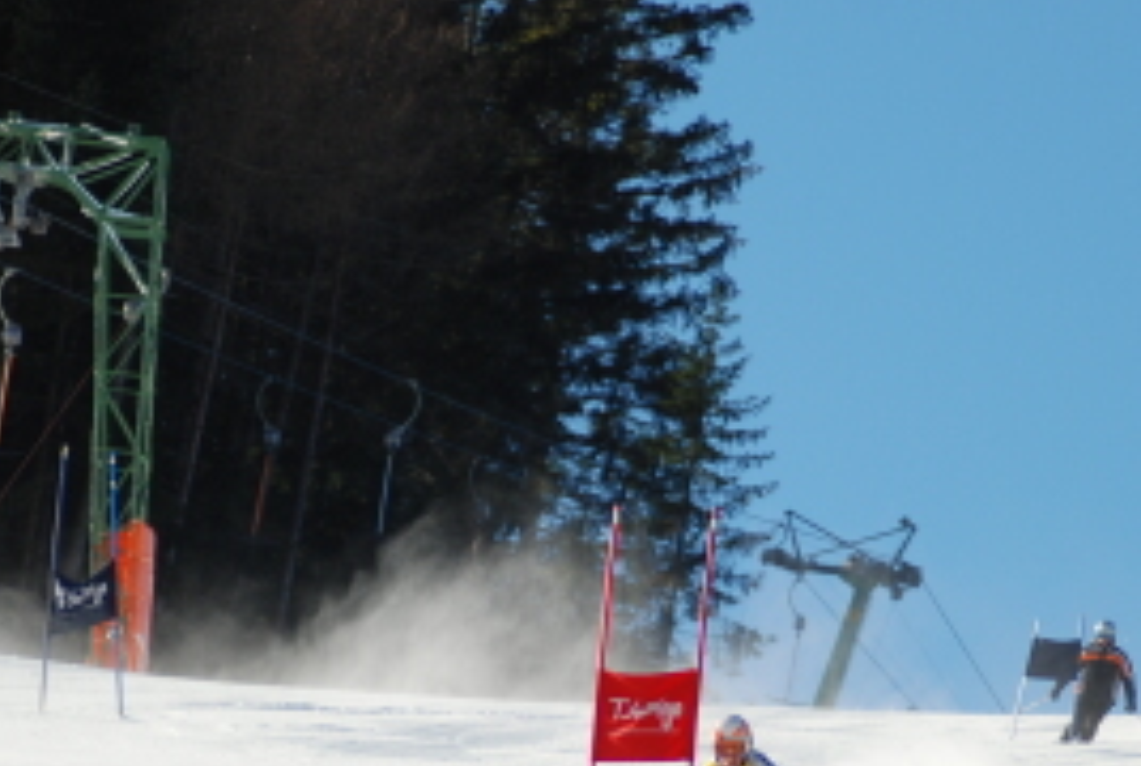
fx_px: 12353
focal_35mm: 389
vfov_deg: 3.6
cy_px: 645
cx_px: 596
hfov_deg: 5.3
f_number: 4.5
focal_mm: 145
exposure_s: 1/1000
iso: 200
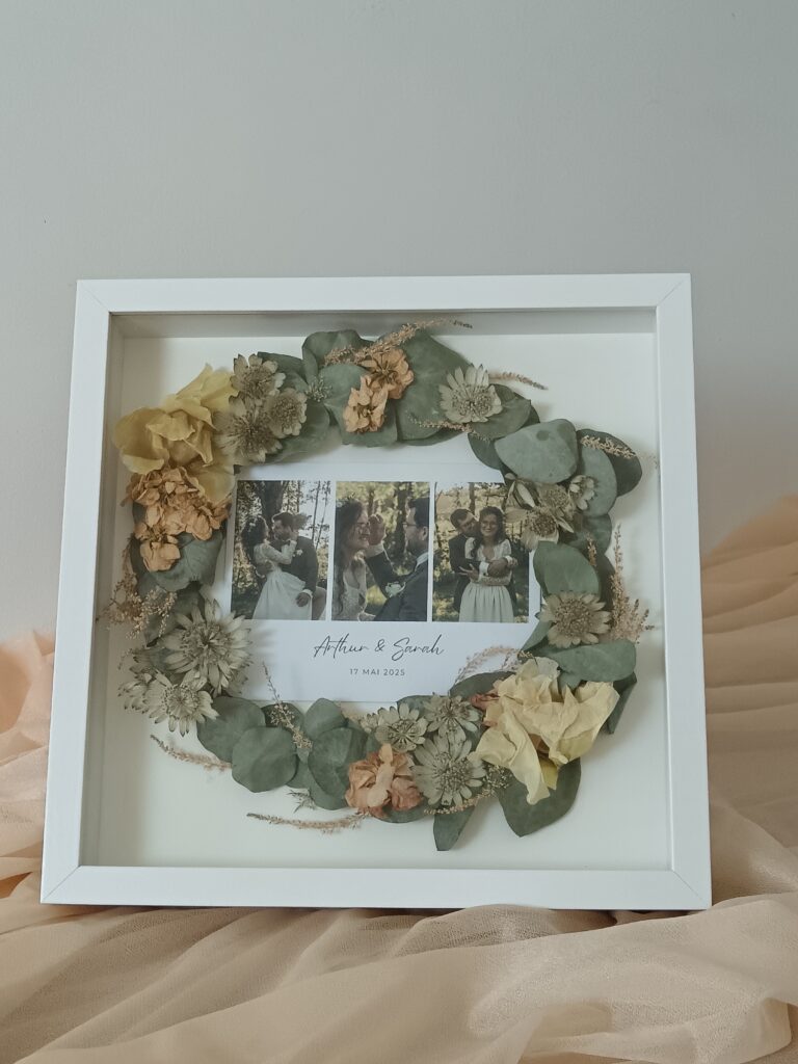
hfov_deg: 27.0
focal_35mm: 54
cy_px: 532
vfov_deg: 35.5
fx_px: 1660
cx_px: 399
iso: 575
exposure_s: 1/100
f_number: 1.9
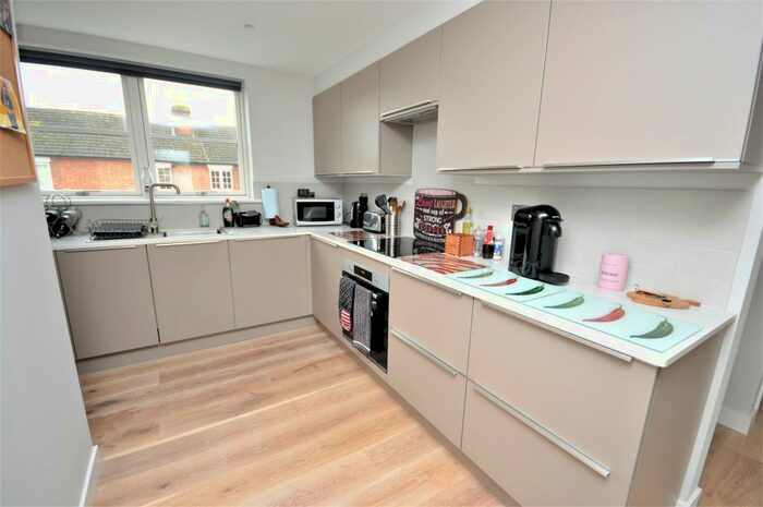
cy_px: 254
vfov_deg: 77.2
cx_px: 382
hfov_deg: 100.5
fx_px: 318
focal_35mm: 15
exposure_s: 1/60
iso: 800
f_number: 4
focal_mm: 10
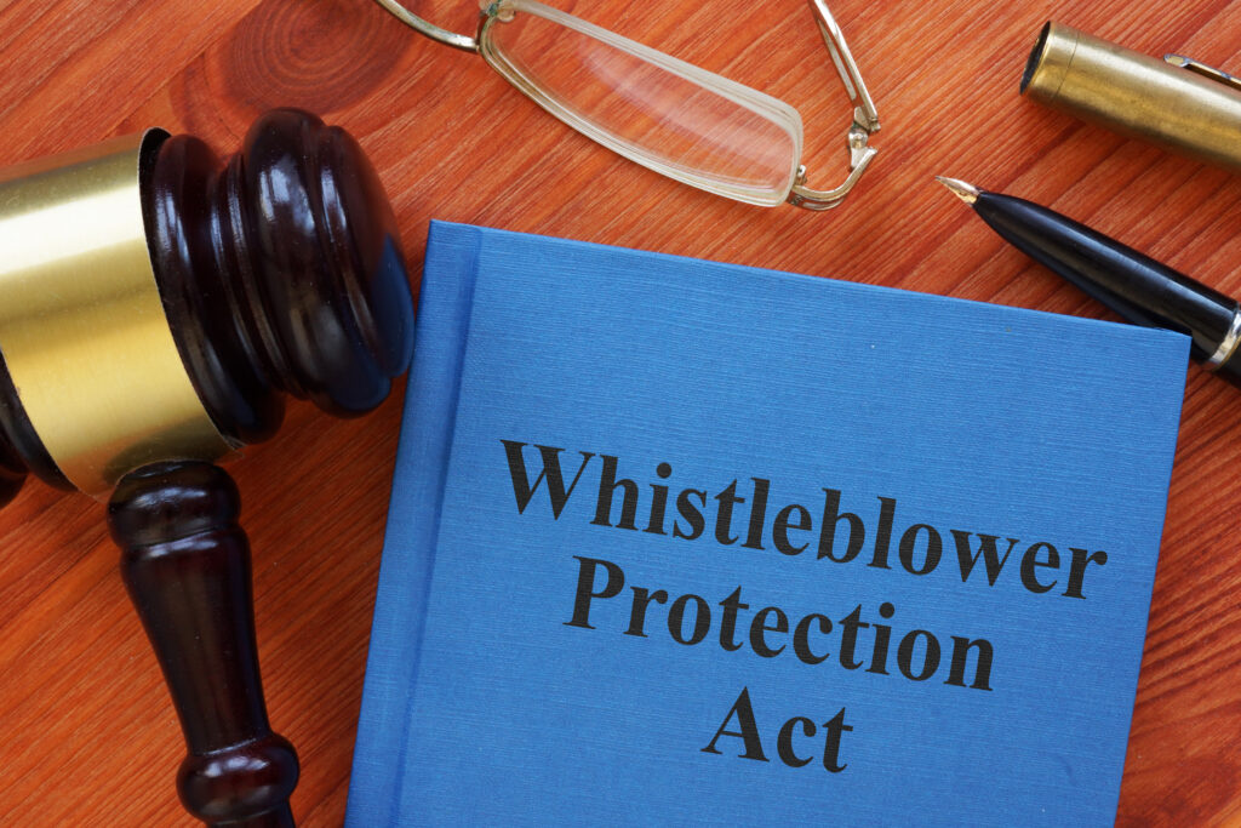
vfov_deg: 29.9
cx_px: 620
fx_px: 1551
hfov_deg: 43.6
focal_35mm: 45
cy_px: 414
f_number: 20
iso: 200
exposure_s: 1/2
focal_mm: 30
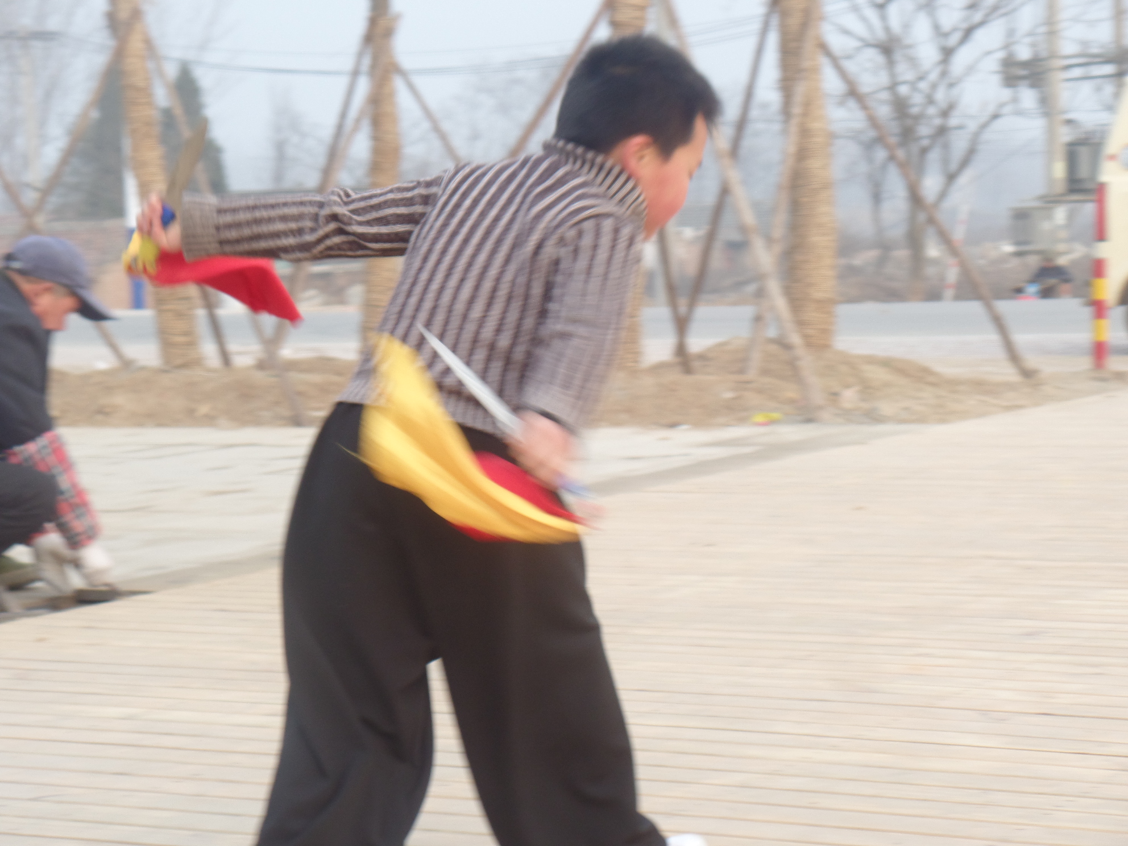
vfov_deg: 15.9
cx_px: 564
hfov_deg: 21.1
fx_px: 3031
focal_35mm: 93
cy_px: 423
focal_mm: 16.5
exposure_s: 1/90
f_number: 3.9
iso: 80
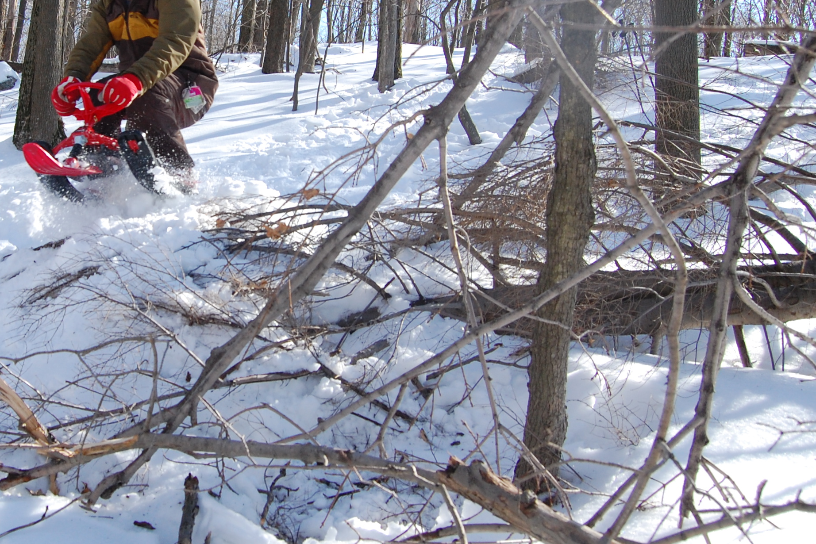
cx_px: 194
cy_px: 189
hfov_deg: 43.0
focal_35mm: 44
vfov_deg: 30.3
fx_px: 997
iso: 400
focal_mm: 18
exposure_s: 1/500
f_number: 6.3
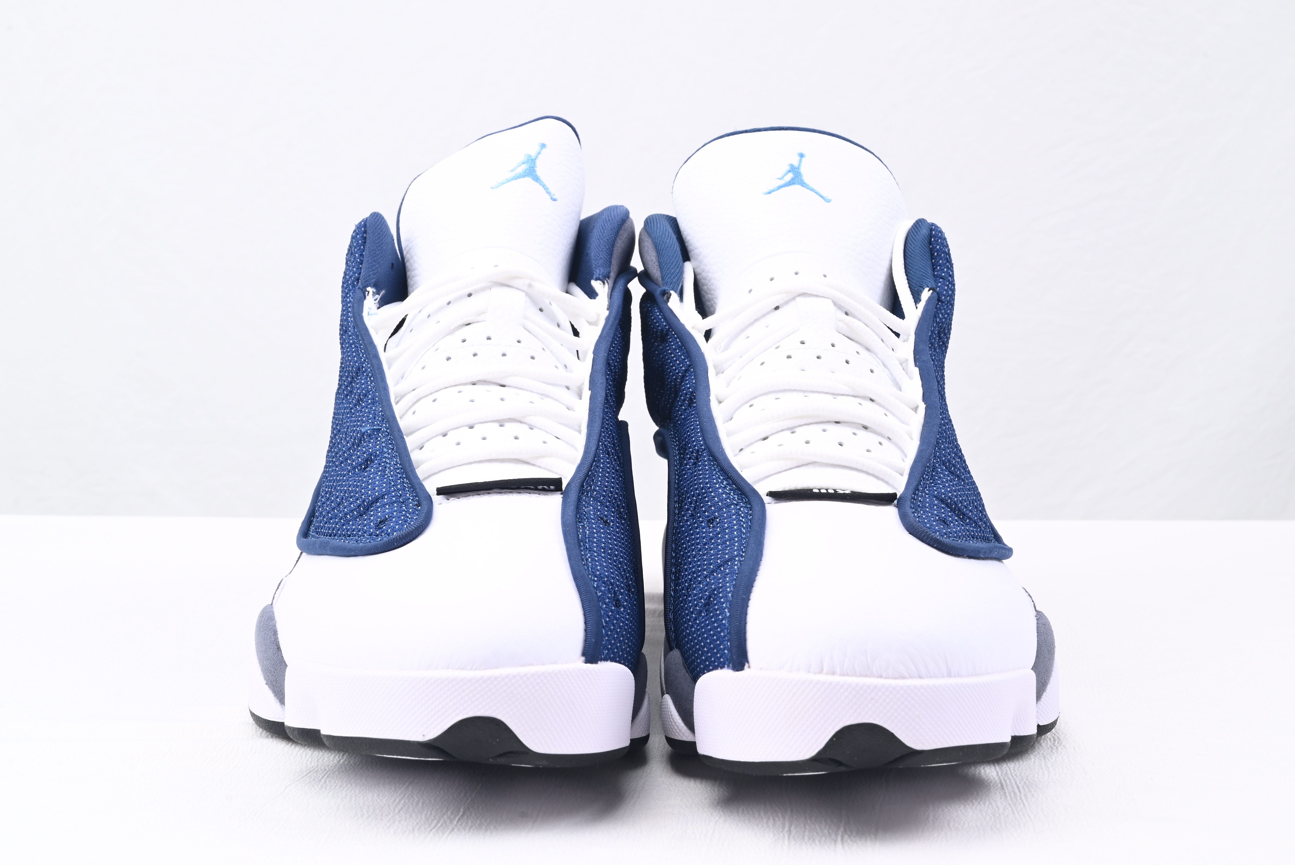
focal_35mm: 46
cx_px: 619
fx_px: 1655
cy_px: 376
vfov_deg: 29.2
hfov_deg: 42.7
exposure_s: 1/2
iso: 100
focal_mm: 40
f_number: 16
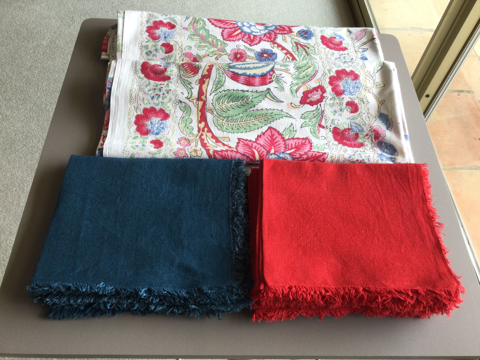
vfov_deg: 45.4
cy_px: 180
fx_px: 430
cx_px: 240
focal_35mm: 31
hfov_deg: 58.4
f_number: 2.4
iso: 32
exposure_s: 1/100
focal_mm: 3.3
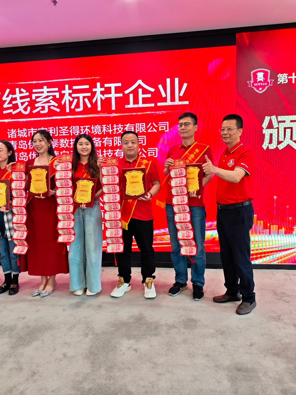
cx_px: 148
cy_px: 198
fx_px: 262
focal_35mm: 23
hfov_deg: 58.9
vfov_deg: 73.9
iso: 200
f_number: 2.8
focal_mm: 6.68
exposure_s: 1/50
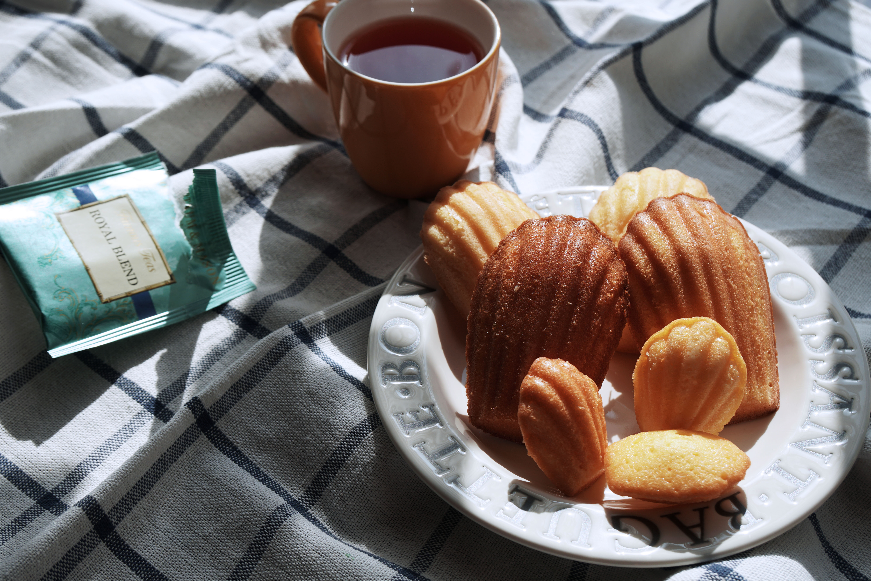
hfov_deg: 38.9
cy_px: 290
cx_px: 436
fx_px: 1234
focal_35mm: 51
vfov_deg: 26.5
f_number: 6.3
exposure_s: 1/400
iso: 100
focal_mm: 34
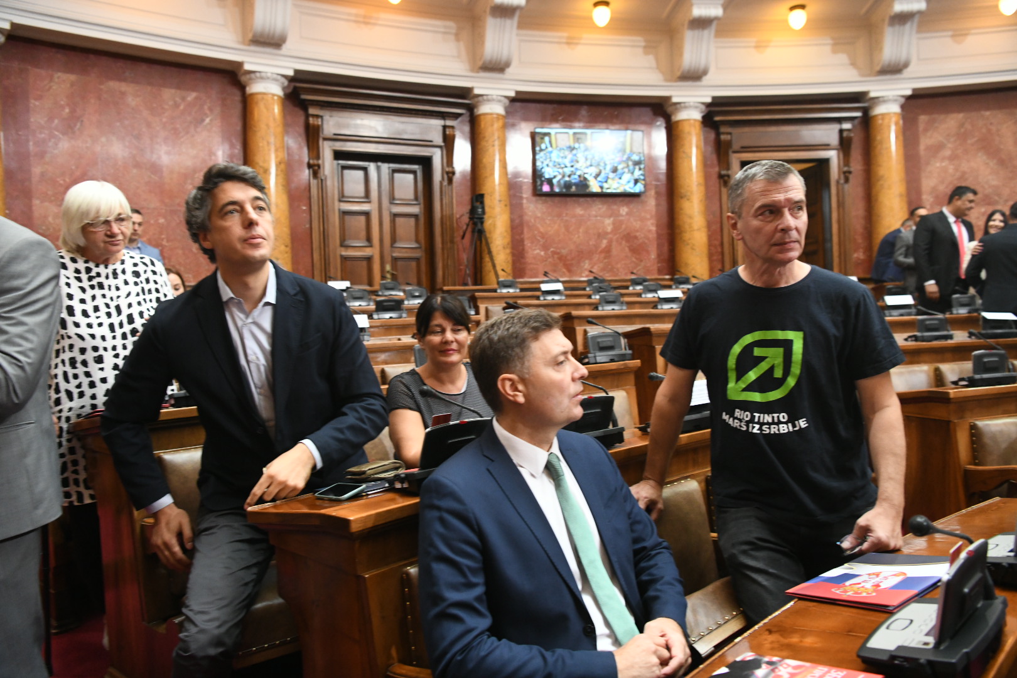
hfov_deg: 73.7
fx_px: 678
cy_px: 339
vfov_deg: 53.1
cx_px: 508
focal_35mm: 24
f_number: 4
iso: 4000
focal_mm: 24
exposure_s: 1/400
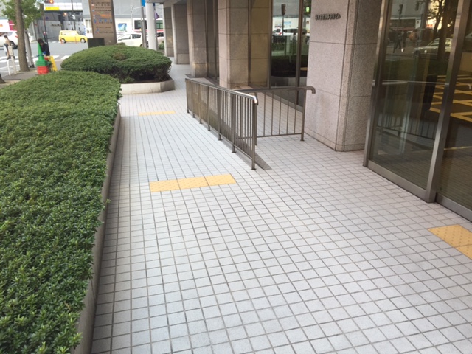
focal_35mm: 29
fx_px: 395
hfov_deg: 61.7
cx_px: 236
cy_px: 177
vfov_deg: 48.2
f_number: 2.2
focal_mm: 4.15
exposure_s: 1/120
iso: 50
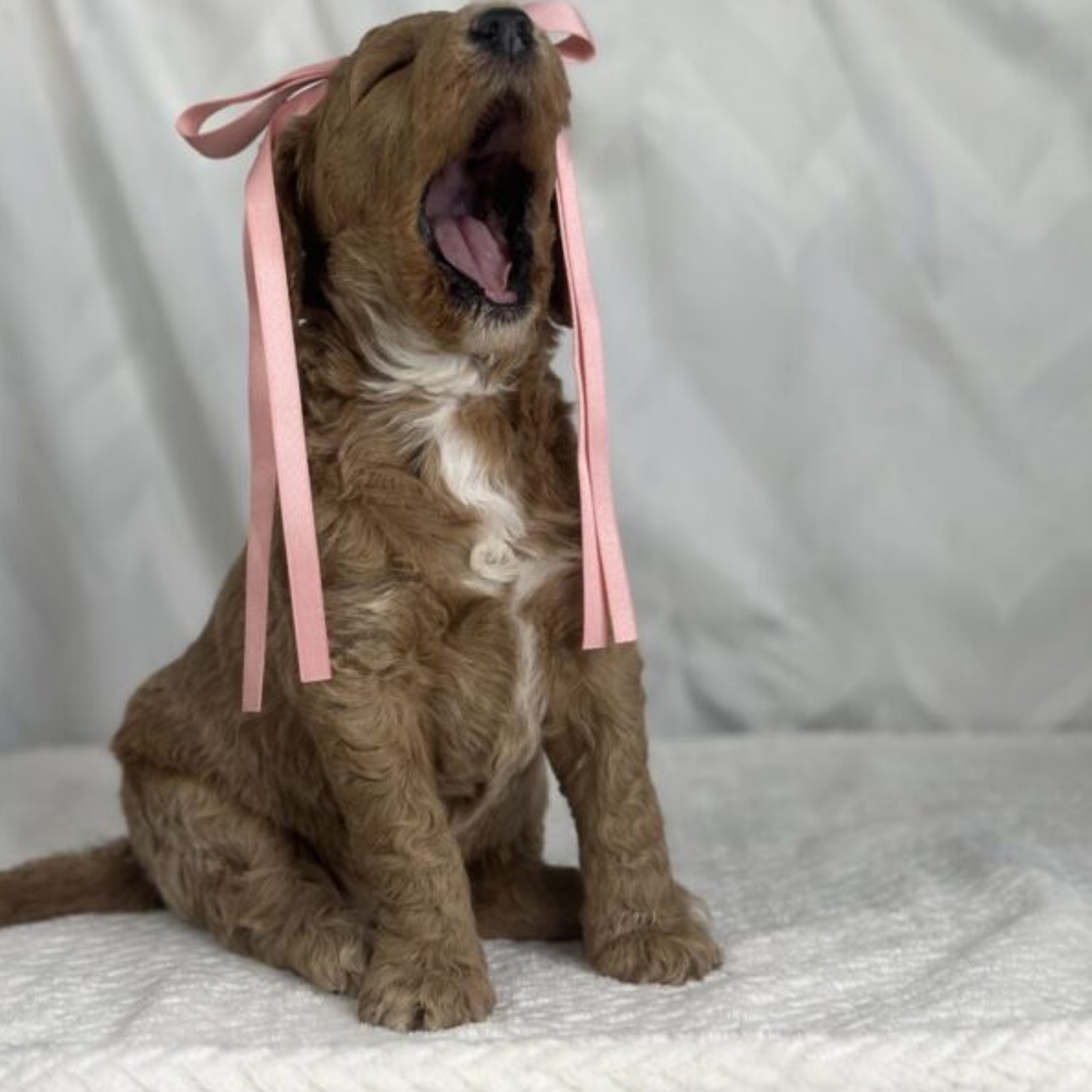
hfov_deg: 30.0
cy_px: 543
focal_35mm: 57
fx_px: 2034
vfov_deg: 30.0
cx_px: 431
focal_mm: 6.86
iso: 80
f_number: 1.78
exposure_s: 1/412
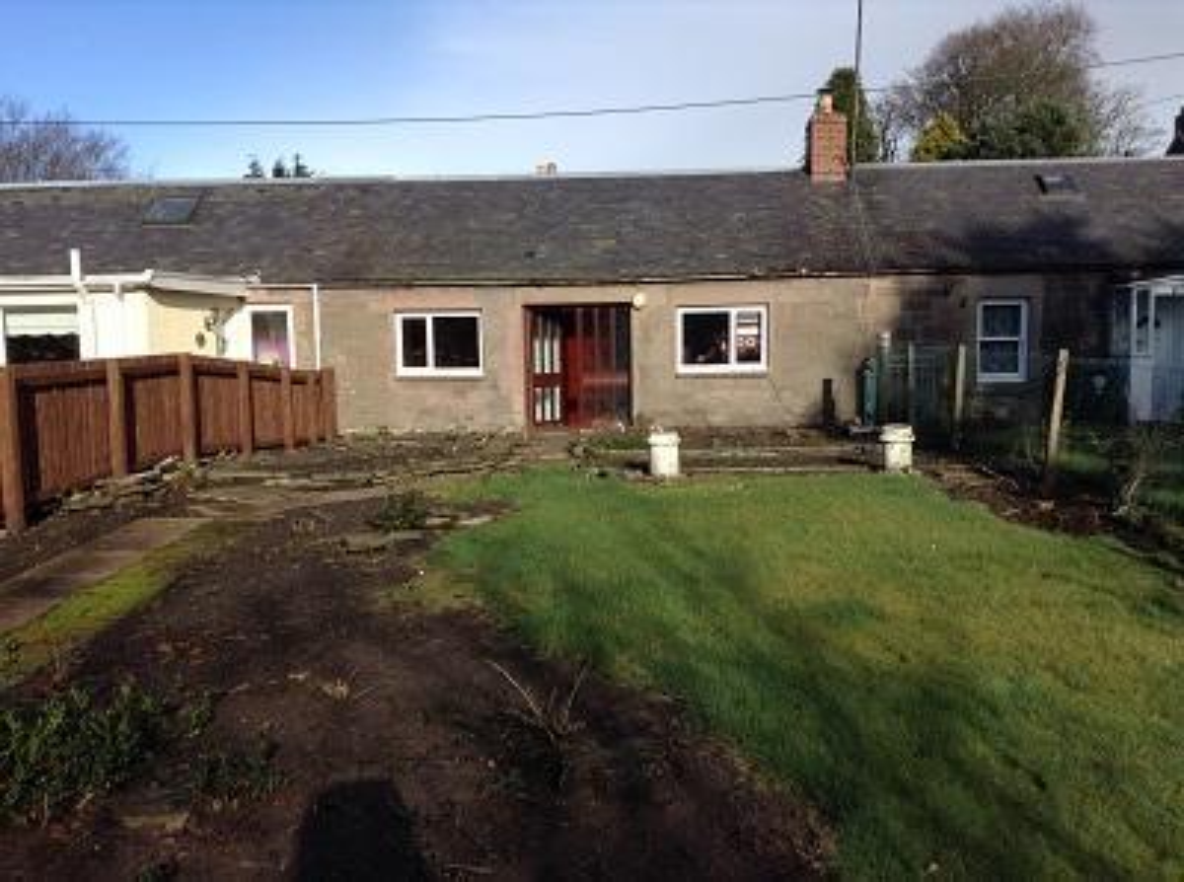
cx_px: 592
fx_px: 1126
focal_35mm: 33
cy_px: 441
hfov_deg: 55.5
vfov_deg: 42.8
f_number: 2.4
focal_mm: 3.3
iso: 32
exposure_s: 1/891
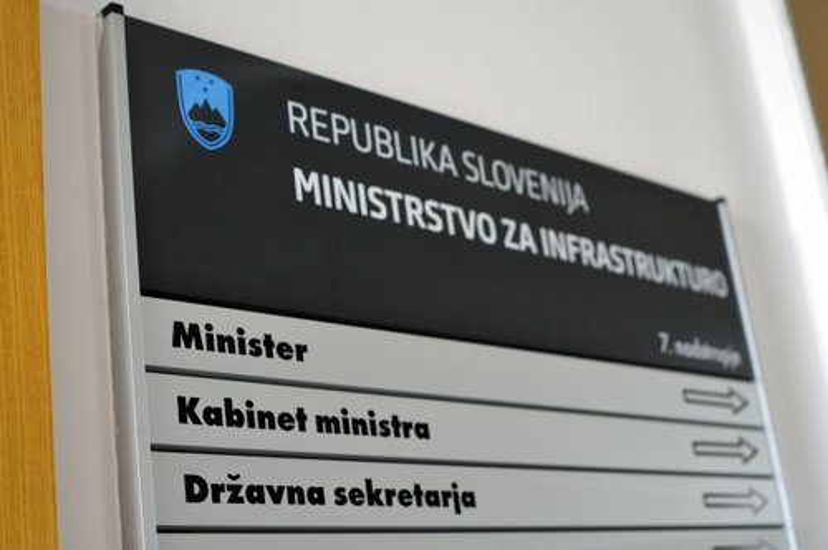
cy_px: 275
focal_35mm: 50
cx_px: 414
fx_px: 1148
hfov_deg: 39.6
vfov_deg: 26.9
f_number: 5.6
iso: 2000
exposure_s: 1/60
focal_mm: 50
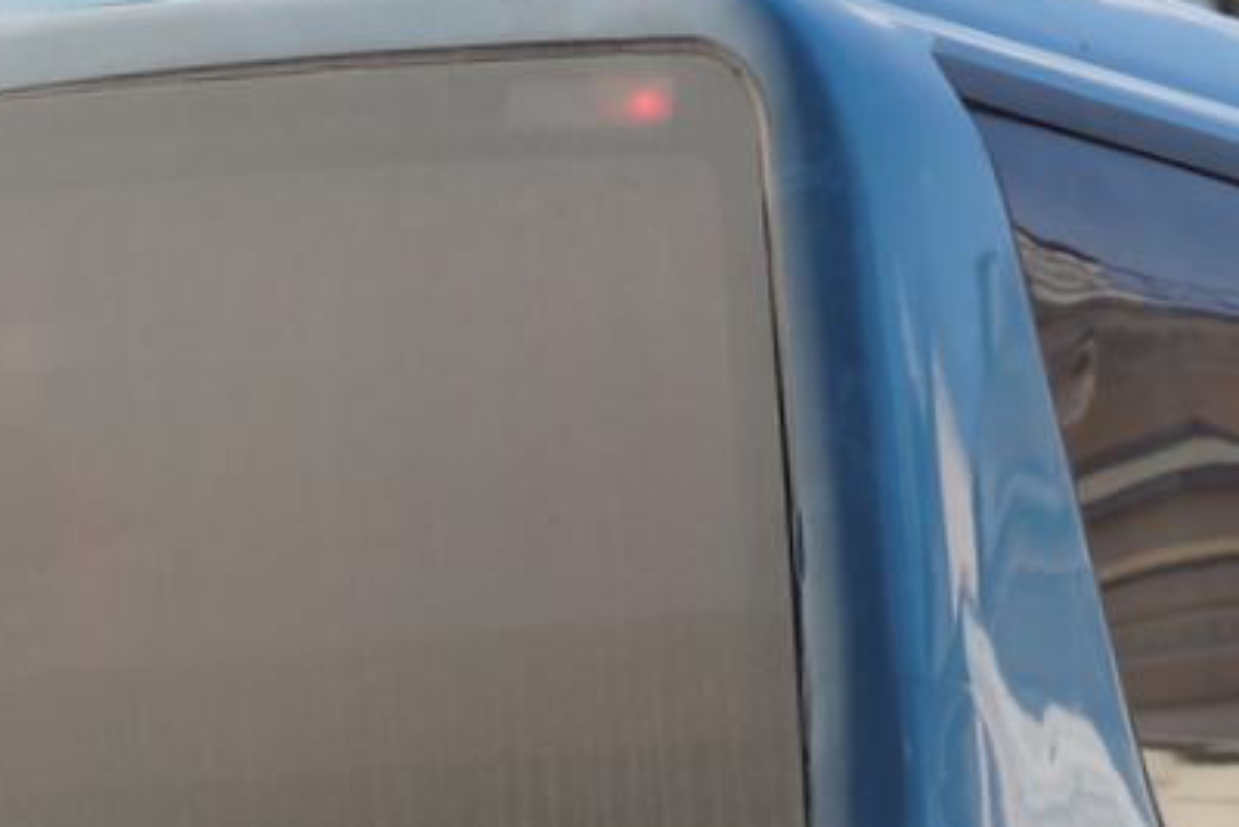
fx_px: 6885
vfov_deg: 6.8
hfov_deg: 10.2
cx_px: 1193
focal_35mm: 200
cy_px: 1237
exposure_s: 1/1000
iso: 100
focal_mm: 50
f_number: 2.2
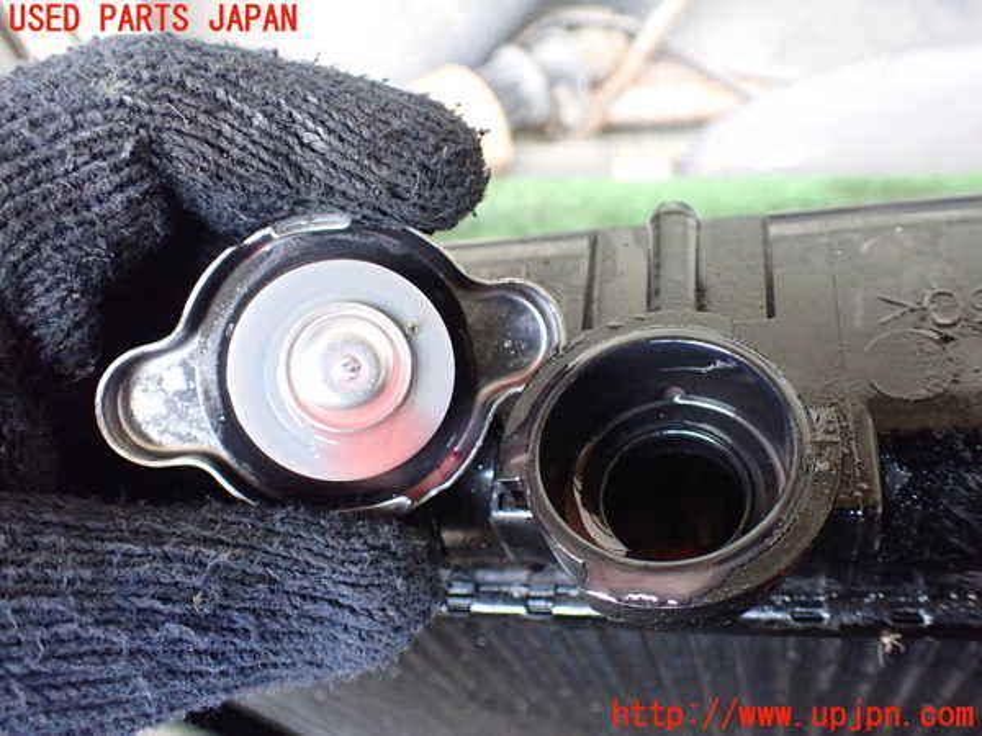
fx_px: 851
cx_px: 491
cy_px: 368
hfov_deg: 60.0
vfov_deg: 46.8
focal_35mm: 30
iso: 800
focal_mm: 5.4
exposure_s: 1/80
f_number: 2.3
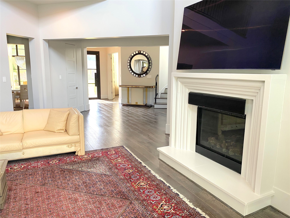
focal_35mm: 26
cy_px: 109
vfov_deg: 53.1
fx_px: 218
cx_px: 145
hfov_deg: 67.3
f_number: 1.8
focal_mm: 4.25
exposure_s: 1/60
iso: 125
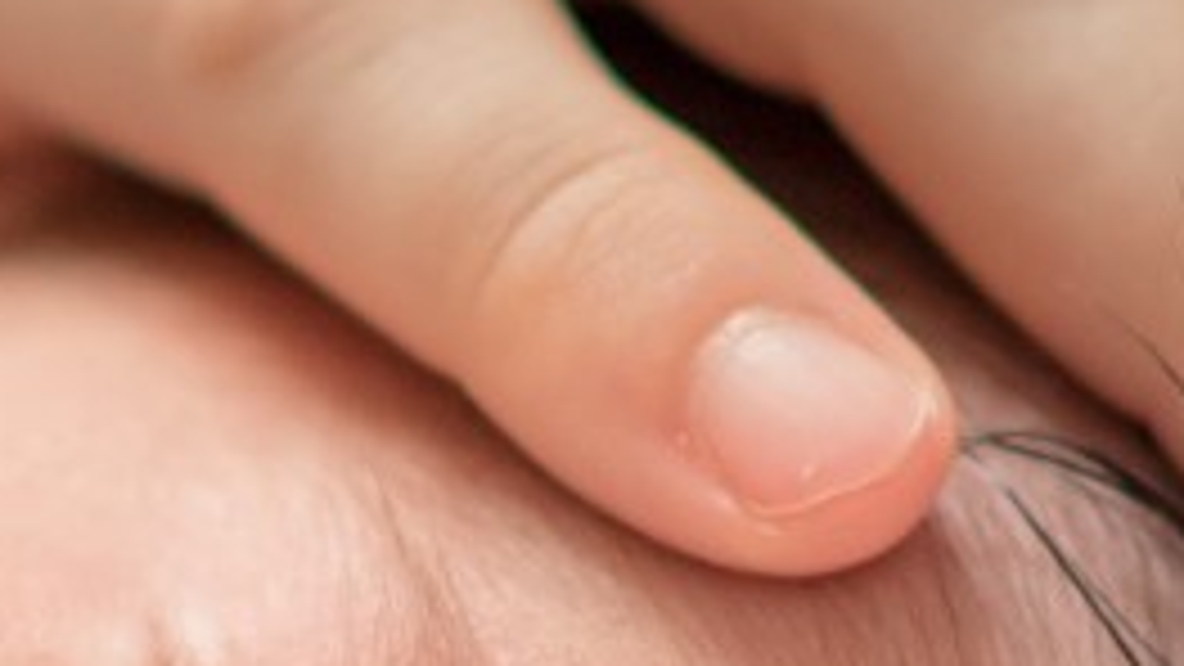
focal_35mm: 548
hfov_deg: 3.9
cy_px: 1094
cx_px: 153
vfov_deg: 2.2
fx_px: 17206
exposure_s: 1/500
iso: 400
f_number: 2
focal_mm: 85
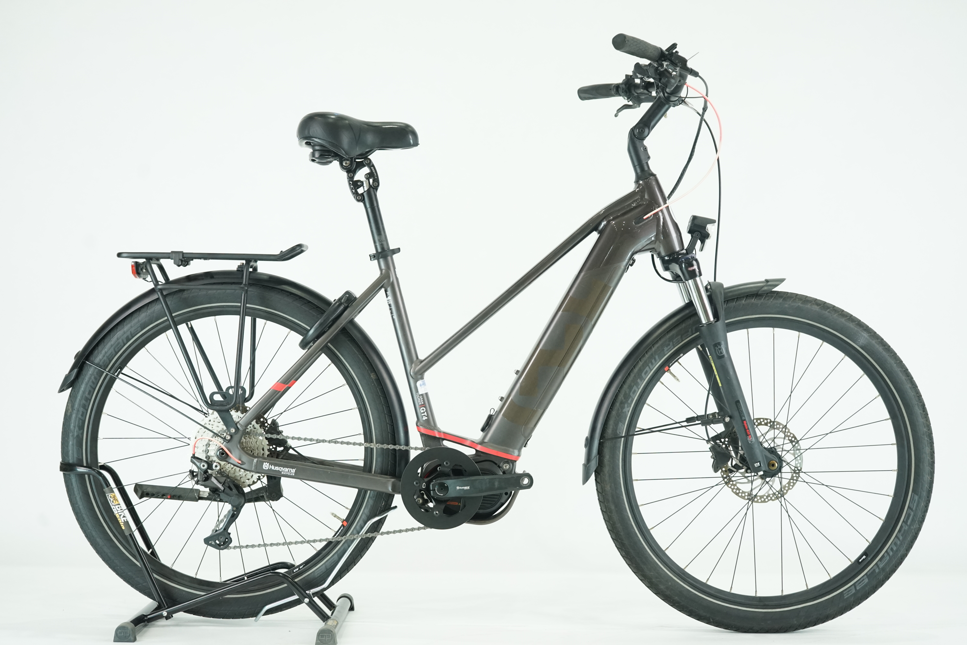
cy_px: 322
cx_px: 484
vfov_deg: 23.8
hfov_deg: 35.1
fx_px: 1531
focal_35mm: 57
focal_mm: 57
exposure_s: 1/200
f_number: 5
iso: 2000
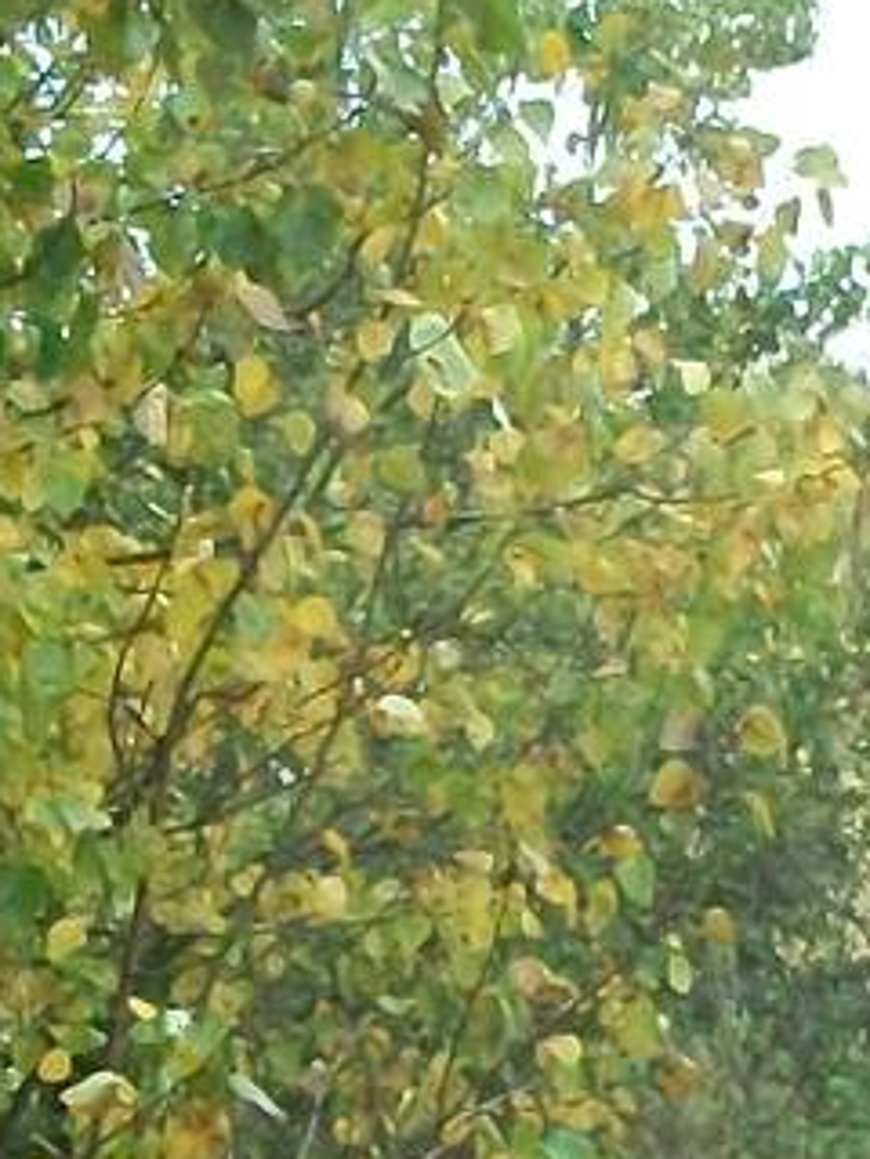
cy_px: 1260
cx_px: 544
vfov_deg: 12.2
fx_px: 5362
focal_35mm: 160
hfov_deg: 9.3
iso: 430
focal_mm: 5.7
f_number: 2.9
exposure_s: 1/500
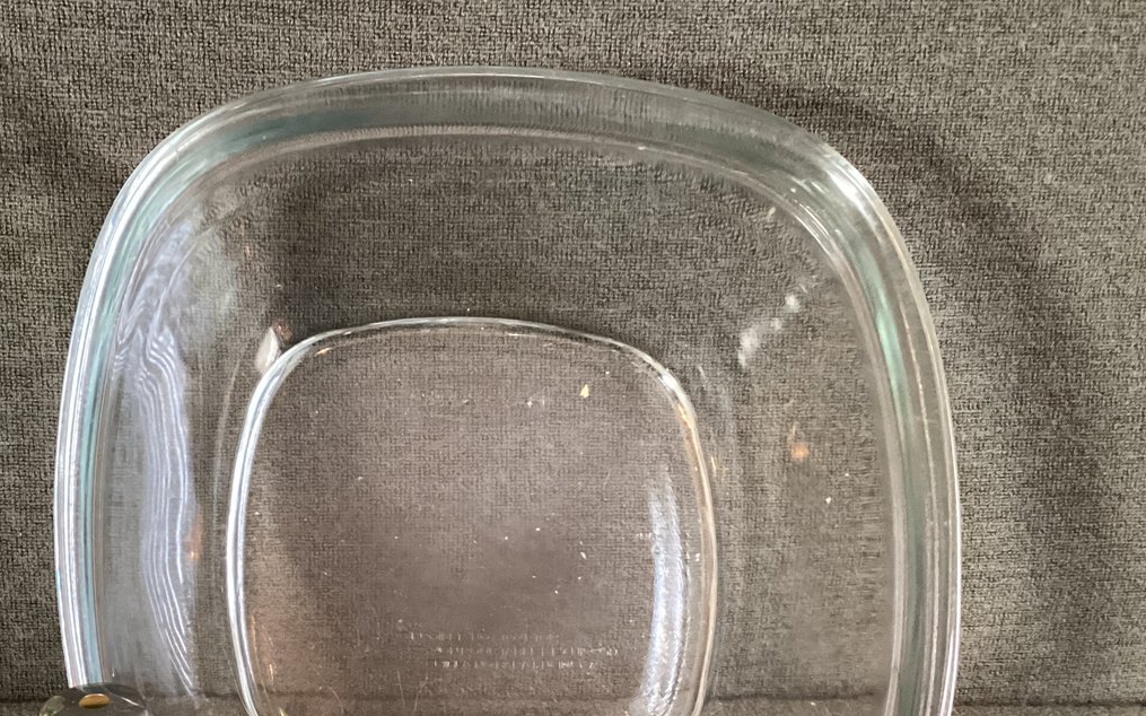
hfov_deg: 40.8
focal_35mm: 49
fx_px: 1530
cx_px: 427
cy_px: 513
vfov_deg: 26.1
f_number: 2.4
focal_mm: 3.3
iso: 320
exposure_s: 1/40
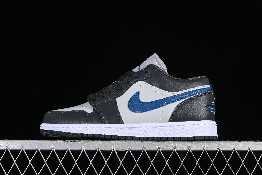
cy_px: 88
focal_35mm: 75
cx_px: 131
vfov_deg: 18.2
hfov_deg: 27.0
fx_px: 546
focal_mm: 50
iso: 160
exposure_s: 1/80
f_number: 7.1
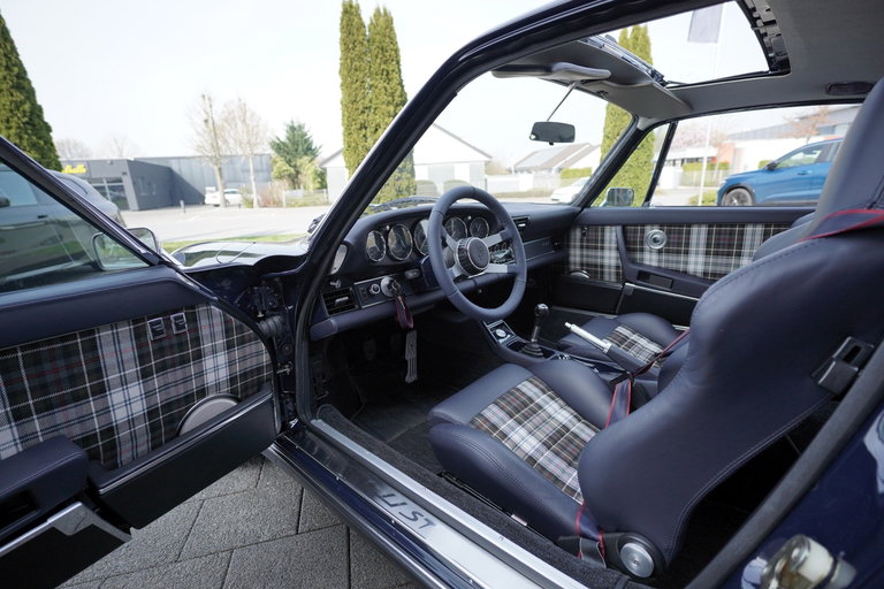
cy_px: 294
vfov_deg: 72.1
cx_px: 442
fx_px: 405
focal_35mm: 16
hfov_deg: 95.0
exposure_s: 1/1600
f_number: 2.2
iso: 320
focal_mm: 11
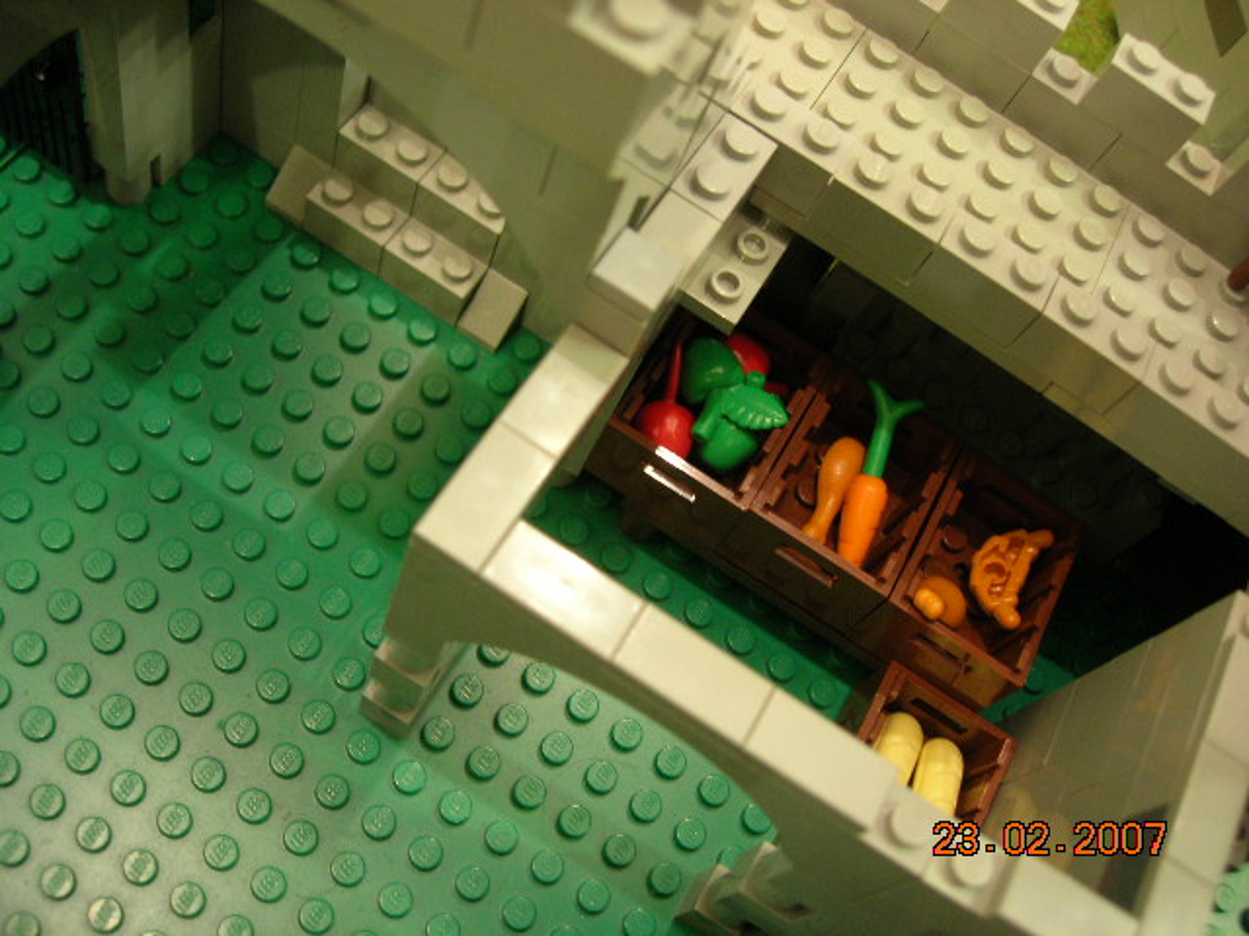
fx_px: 1371
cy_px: 468
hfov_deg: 49.0
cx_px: 624
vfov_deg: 37.7
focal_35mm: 38
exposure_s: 1/3.5
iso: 106
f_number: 2.8
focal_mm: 7.8
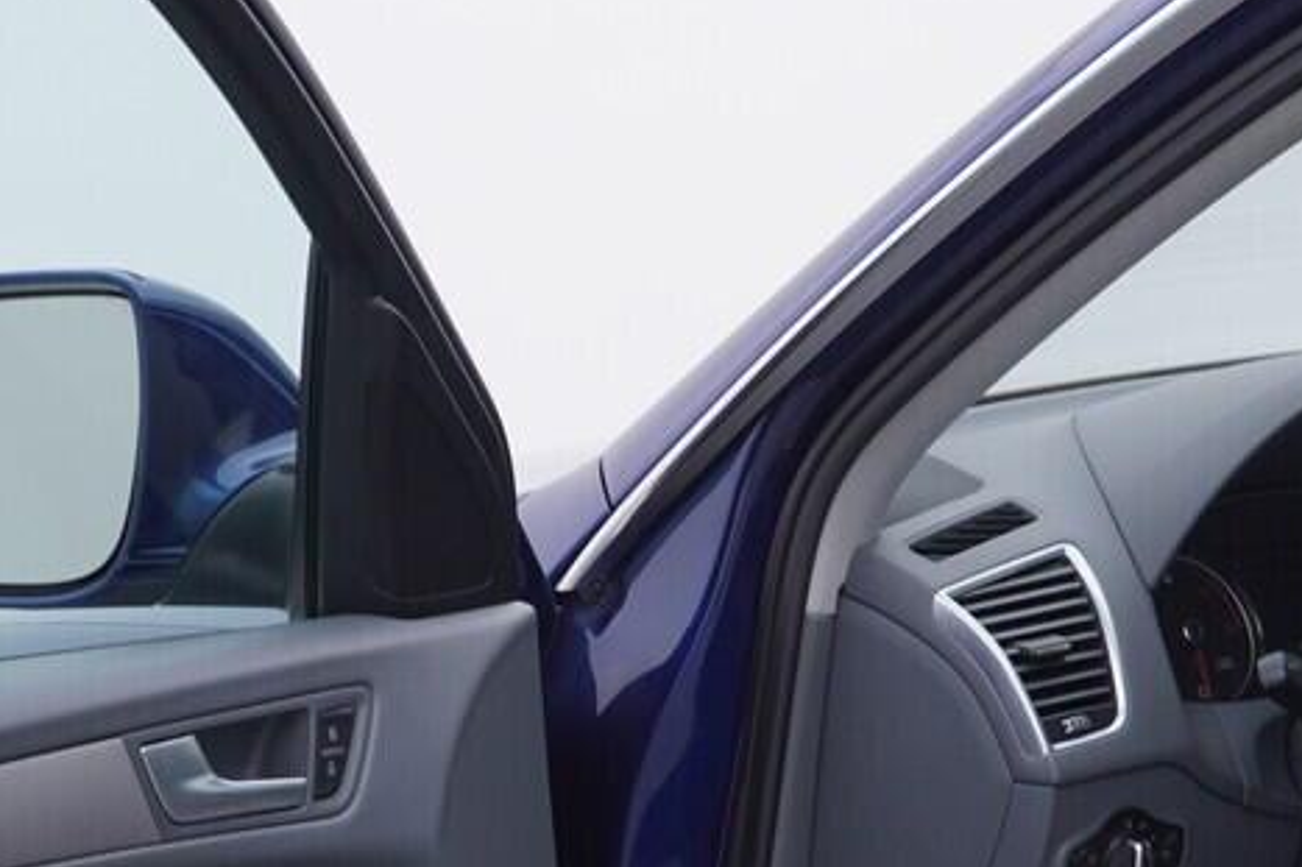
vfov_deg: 12.2
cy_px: 917
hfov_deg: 18.4
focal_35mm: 111
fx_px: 4013
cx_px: 708
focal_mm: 24
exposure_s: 1/60
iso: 125
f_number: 4
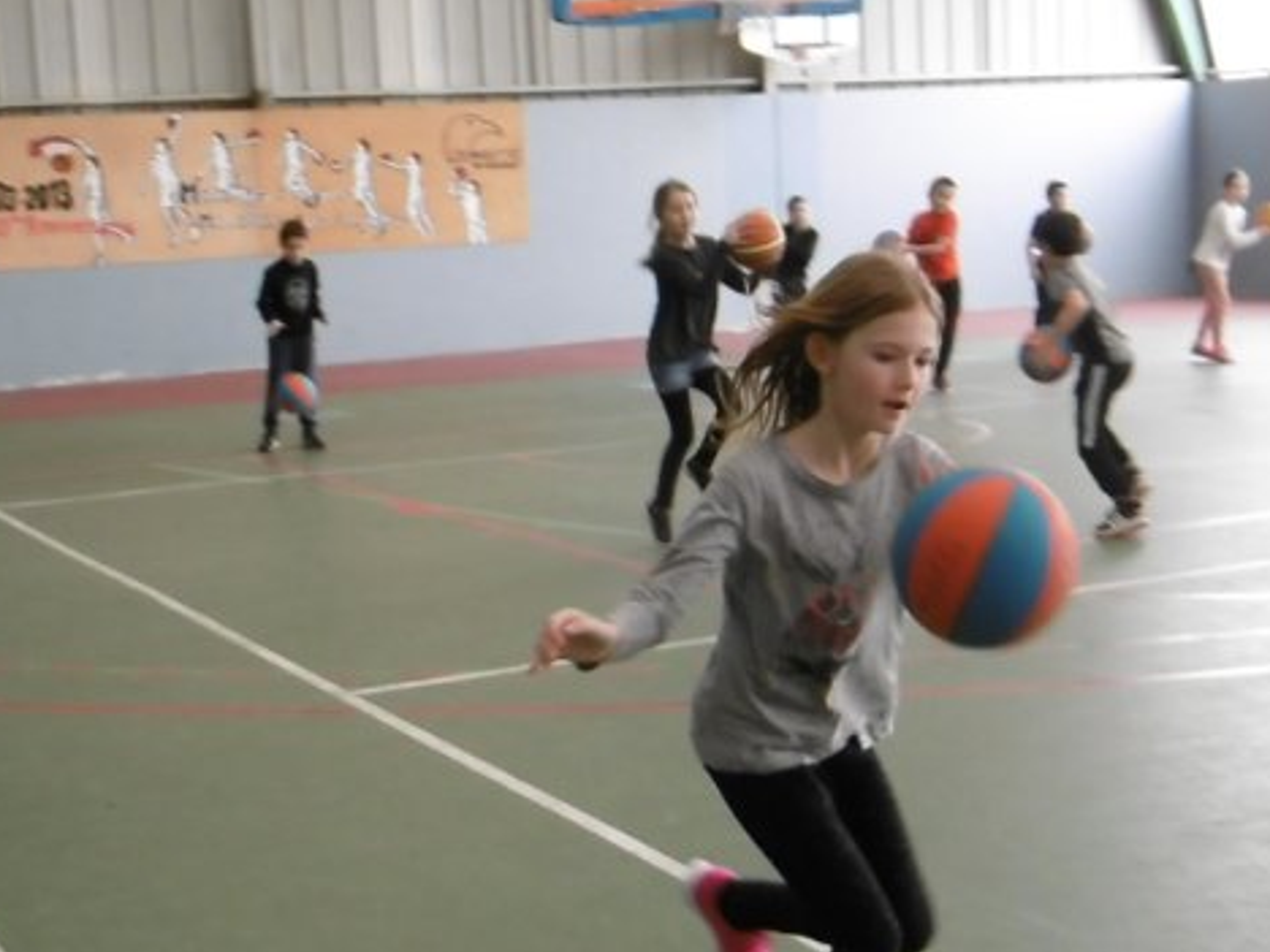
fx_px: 2385
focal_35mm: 65
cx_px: 659
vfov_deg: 22.6
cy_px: 572
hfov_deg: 29.8
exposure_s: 1/100
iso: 400
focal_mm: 6.8
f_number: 3.7
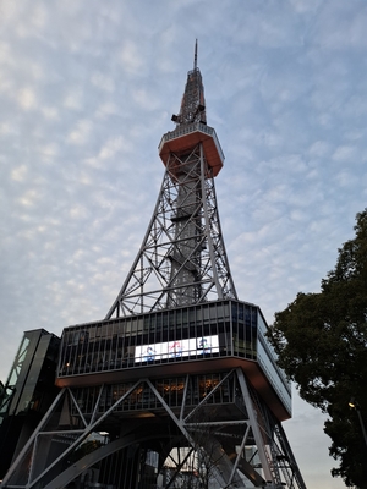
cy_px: 244
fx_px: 325
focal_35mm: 23
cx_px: 184
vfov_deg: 73.9
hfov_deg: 58.9
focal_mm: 5.54
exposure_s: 1/180
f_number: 1.8
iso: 50
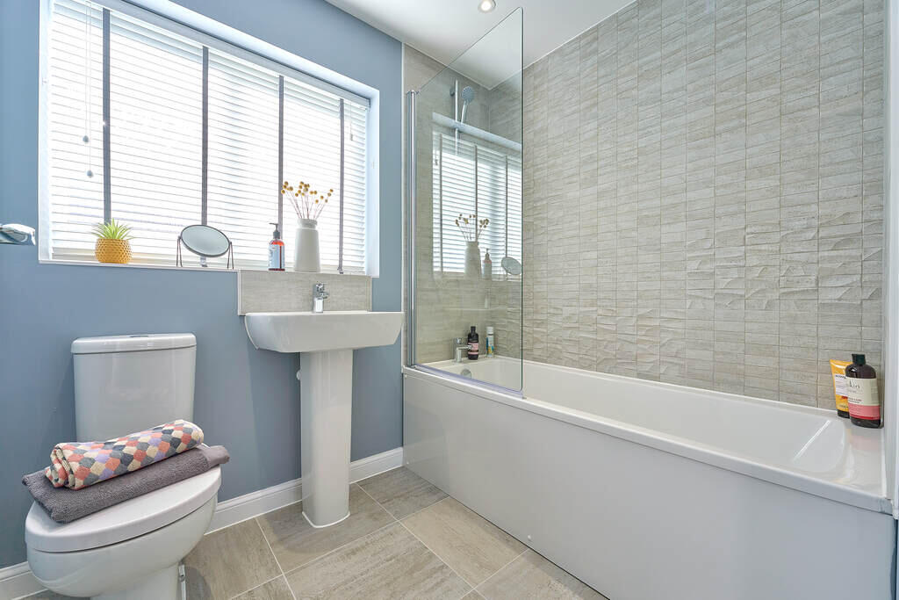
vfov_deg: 81.2
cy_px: 300
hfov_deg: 104.2
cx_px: 450
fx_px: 350
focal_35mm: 14
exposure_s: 1/15
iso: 100
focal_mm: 14
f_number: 10
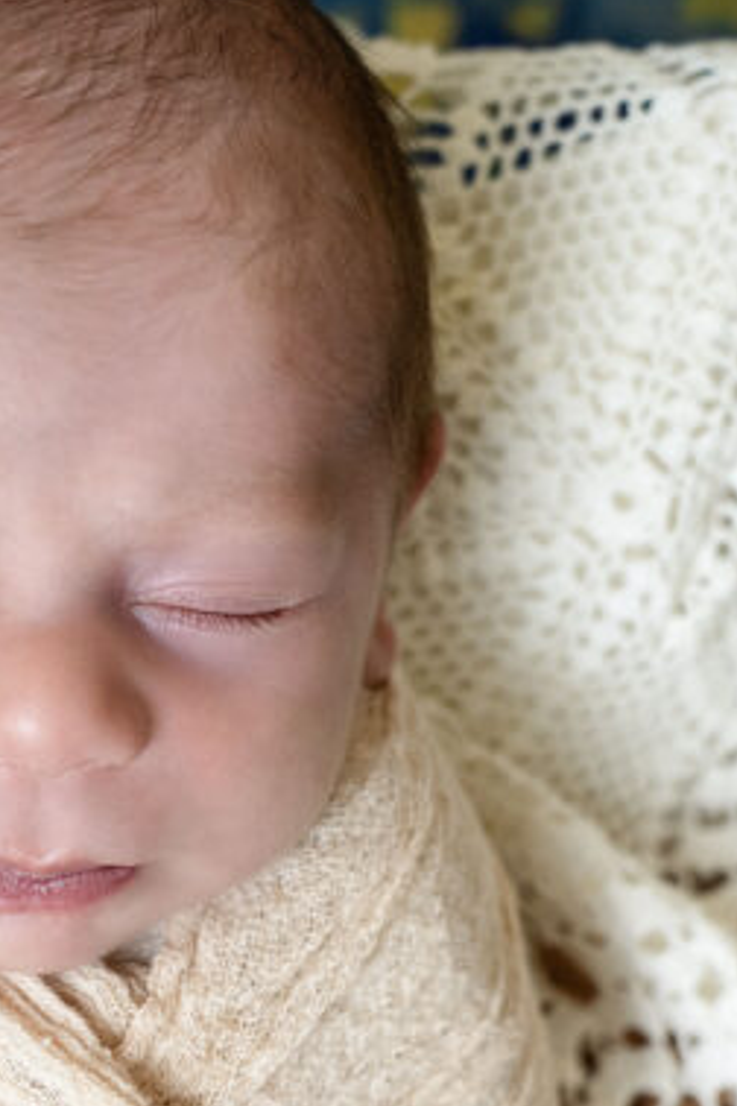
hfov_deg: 14.7
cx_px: 41
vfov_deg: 21.4
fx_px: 2825
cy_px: 1106
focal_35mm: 92
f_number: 3.5
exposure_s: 1/250
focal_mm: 29
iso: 640
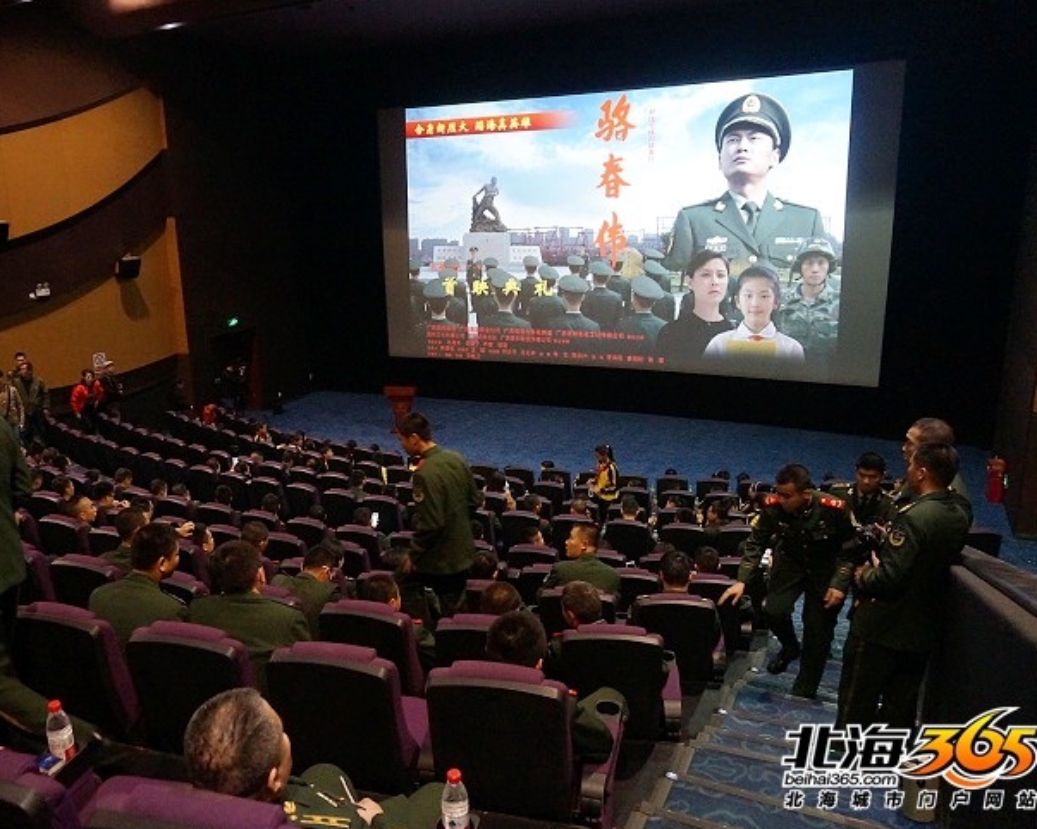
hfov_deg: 61.9
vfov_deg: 51.5
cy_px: 408
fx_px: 859
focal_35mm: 28
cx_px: 433
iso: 3200
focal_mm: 16
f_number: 4
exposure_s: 1/60
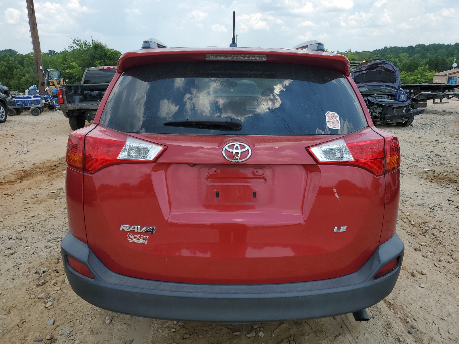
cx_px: 230
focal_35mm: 26
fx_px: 345
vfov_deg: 53.1
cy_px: 172
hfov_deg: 67.3
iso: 50
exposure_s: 1/2500
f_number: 1.5
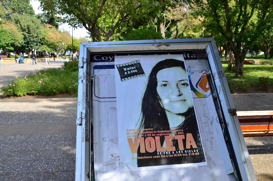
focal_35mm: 34
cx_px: 136
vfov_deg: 38.2
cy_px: 90
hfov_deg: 55.2
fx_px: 261
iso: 140
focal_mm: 23
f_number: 7.1
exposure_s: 1/200
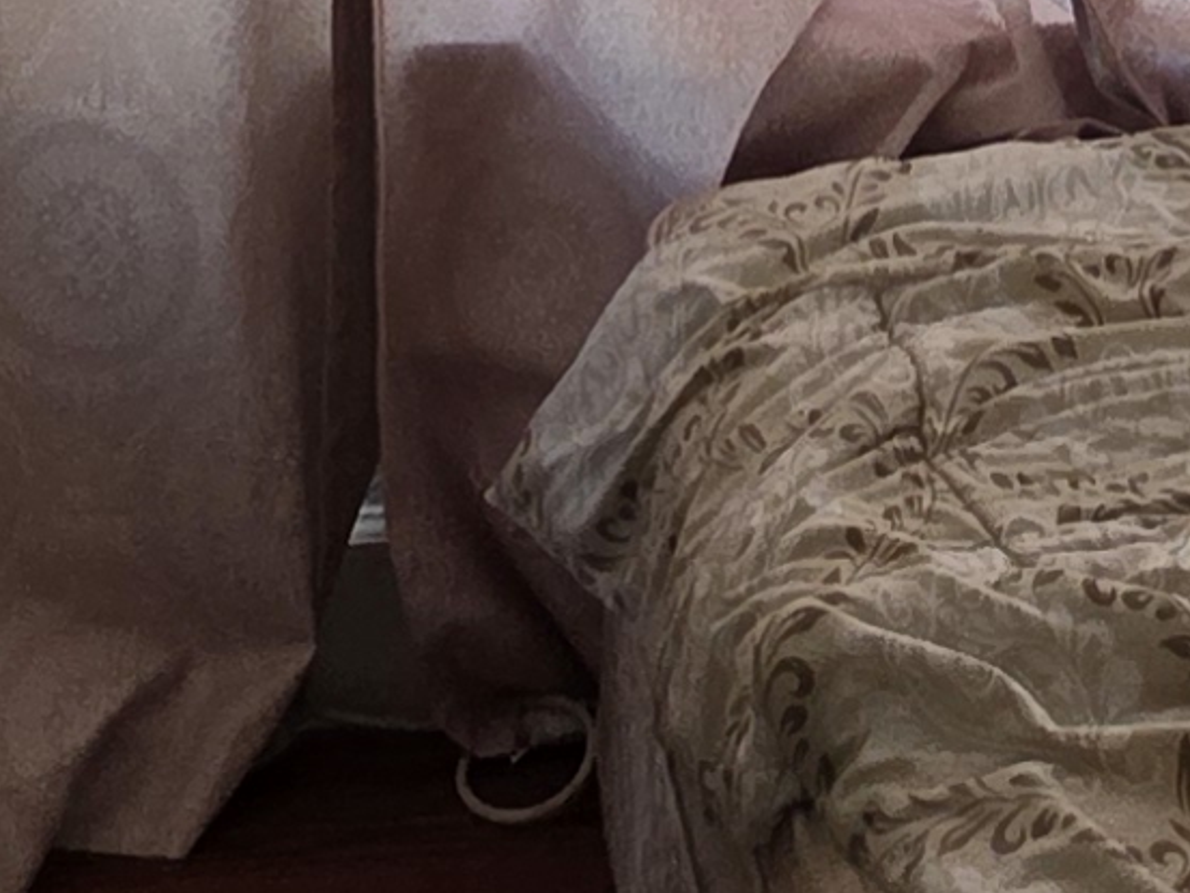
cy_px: -1508
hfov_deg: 20.6
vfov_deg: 11.6
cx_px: 996
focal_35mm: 94
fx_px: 3232
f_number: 1.9
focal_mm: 2.2
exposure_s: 1/120
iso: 200
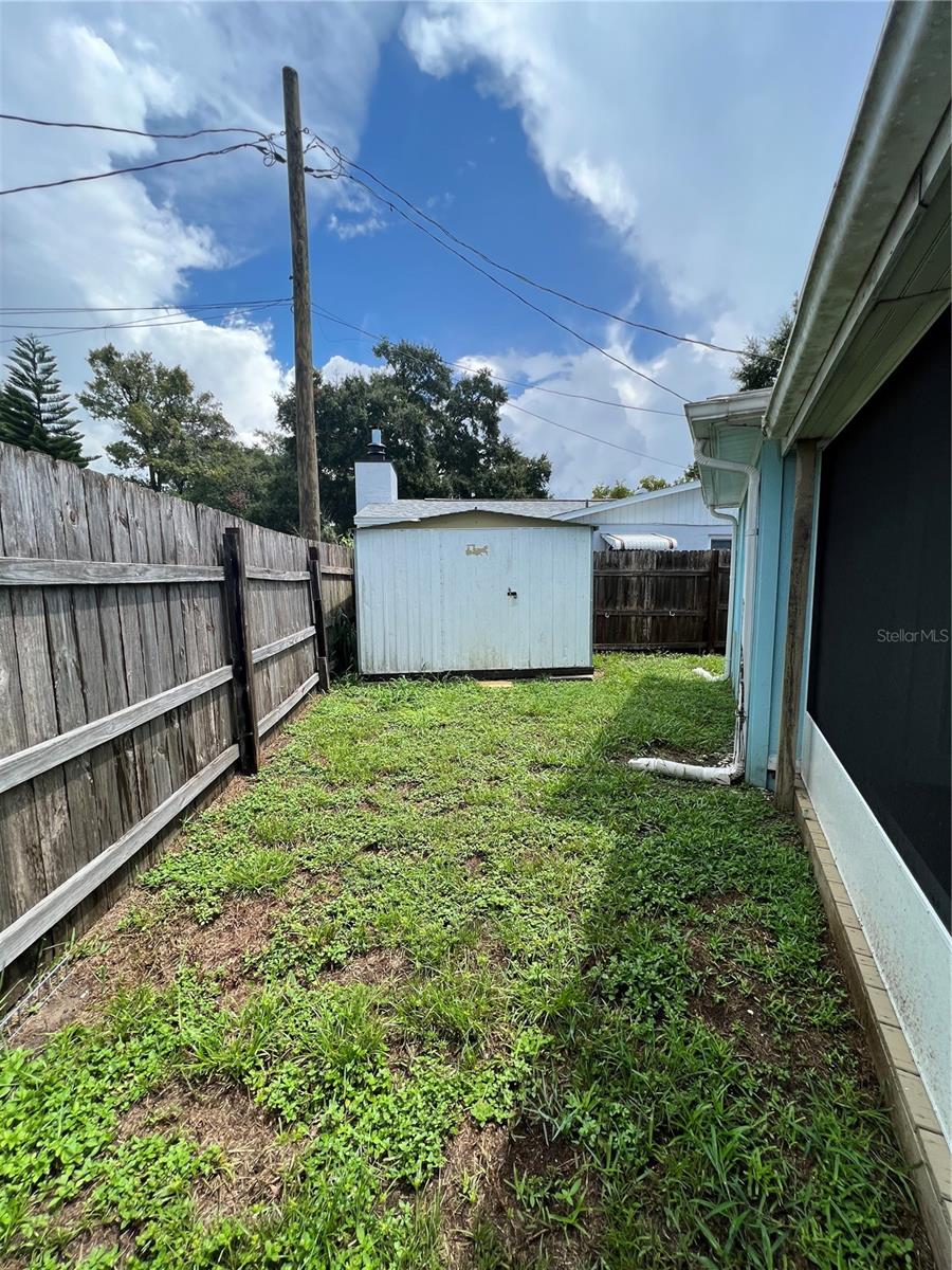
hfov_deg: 89.9
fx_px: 477
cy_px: 635
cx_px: 476
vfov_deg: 106.2
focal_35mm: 13
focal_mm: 1.57
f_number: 1.8
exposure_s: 1/1085
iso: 32
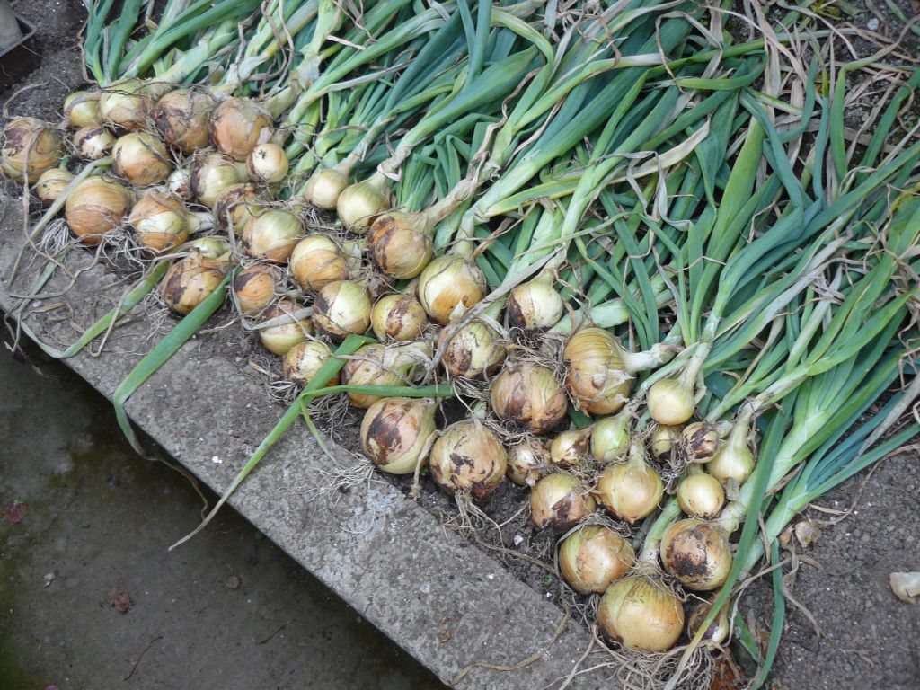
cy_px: 345
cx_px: 460
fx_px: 957
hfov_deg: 51.4
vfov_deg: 39.7
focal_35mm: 36
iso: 100
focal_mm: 6
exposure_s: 1/50
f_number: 2.8
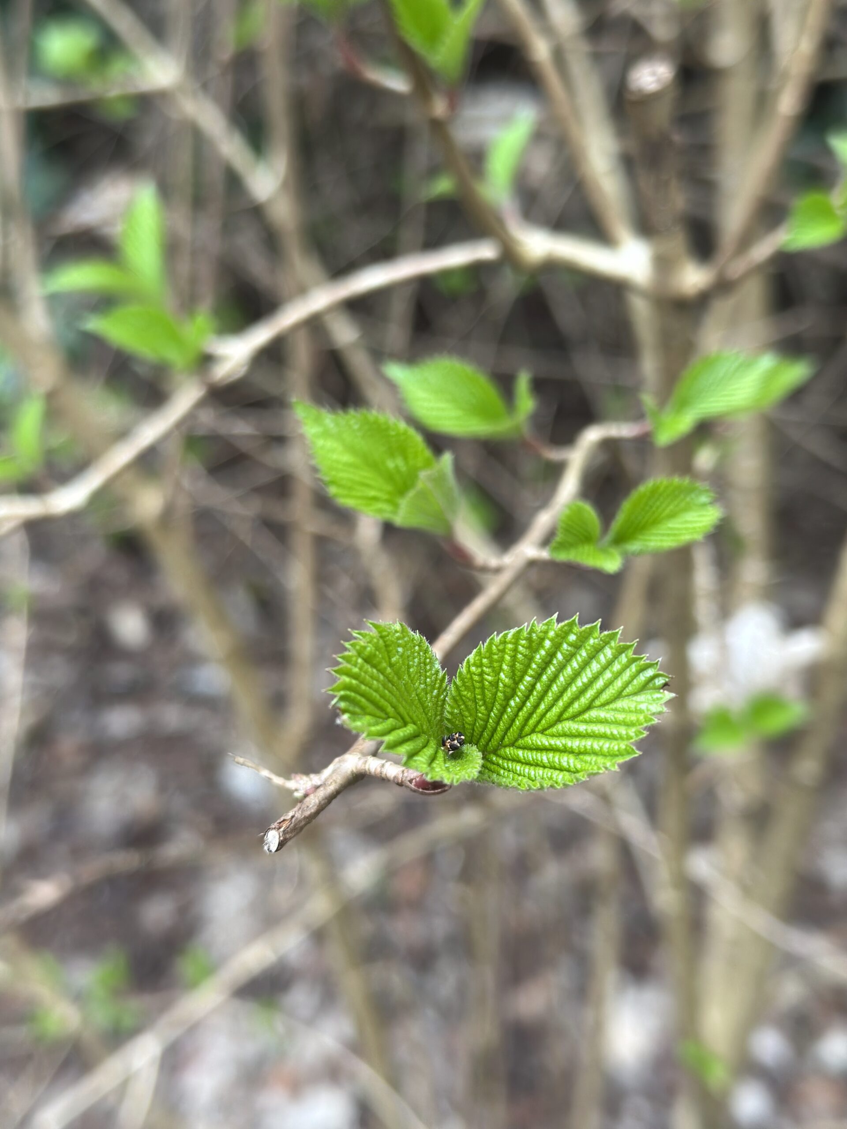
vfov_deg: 39.7
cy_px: 564
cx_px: 424
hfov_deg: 30.3
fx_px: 1566
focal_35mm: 48
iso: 64
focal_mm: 6.86
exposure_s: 1/125
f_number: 1.78
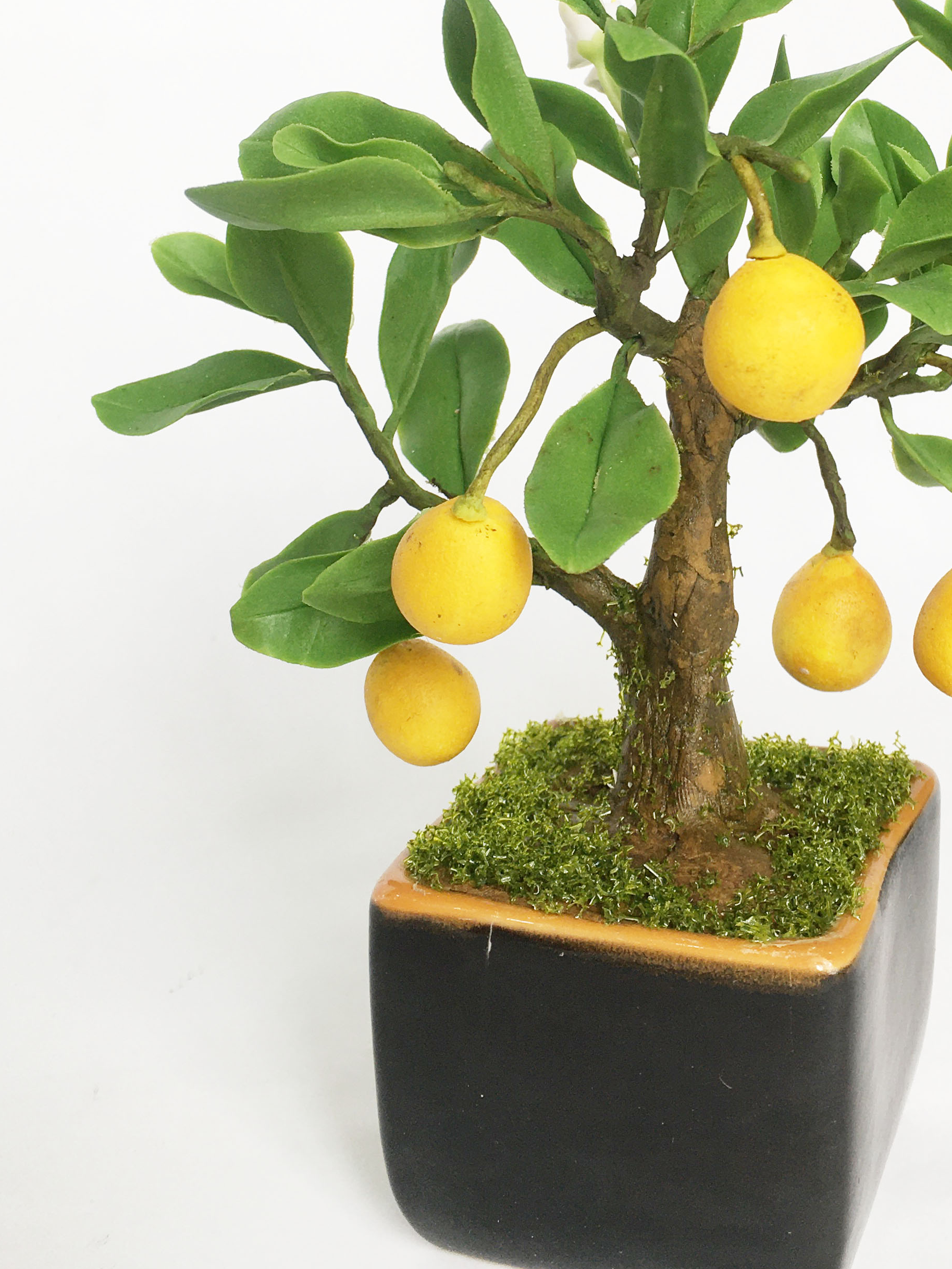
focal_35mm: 48
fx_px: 1760
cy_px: 332
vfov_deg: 38.7
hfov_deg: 30.0
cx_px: 657
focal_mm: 4.15
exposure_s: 1/50
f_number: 2.2
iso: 25
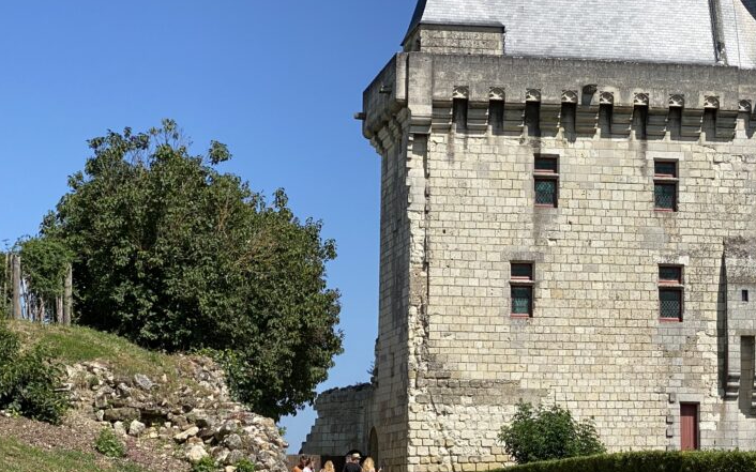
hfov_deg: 25.6
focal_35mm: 80
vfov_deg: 16.3
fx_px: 1648
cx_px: 528
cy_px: 246
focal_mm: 6
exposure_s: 1/2083
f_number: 2
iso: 20
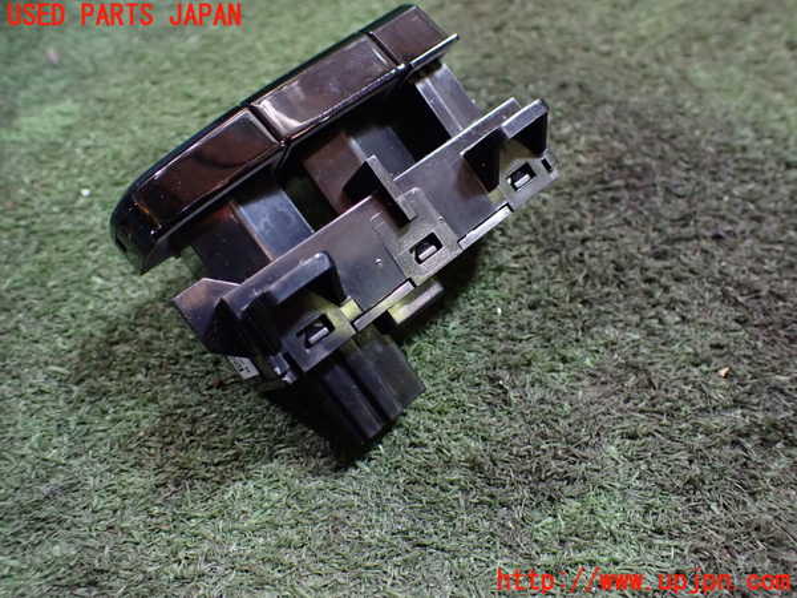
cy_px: 299
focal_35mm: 30
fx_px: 691
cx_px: 398
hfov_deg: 60.0
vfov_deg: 46.8
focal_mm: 5.4
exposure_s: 1/50
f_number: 2.3
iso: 800
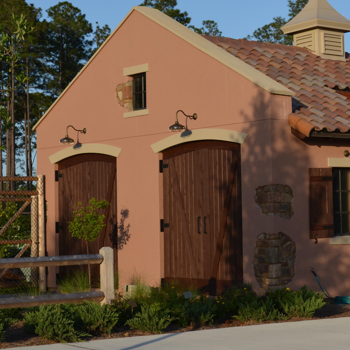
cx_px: 310
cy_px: 156
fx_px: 1052
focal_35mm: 92
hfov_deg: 18.6
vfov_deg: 18.9
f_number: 8
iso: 140
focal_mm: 38
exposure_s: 1/250
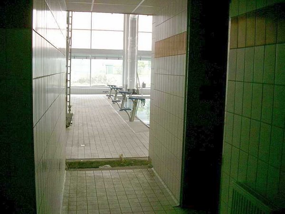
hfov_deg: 50.1
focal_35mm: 37
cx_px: 142
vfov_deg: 38.7
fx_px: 305
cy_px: 107
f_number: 2.6
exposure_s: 1/160
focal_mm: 7.6
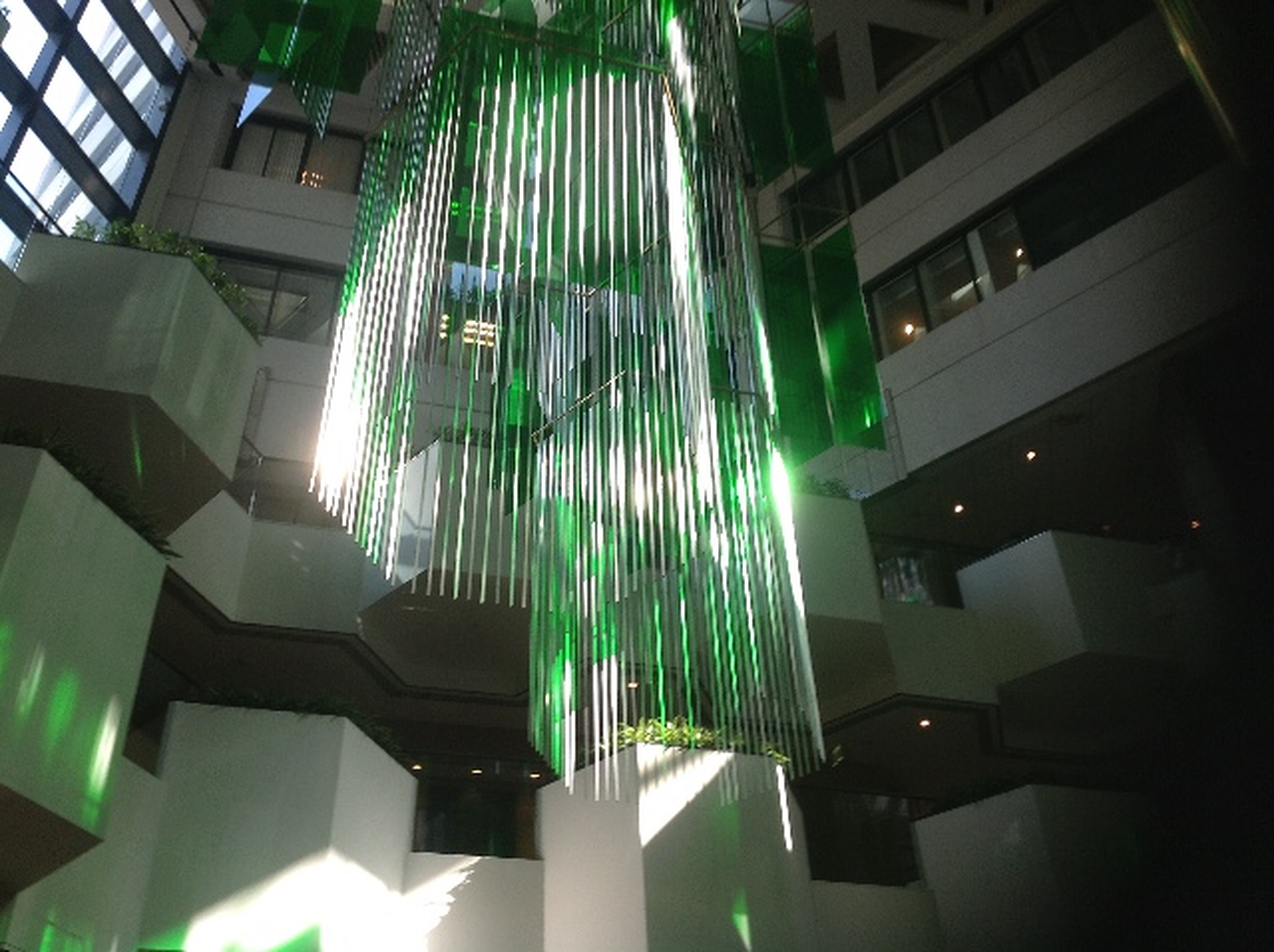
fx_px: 1286
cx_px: 637
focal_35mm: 35
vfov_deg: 40.6
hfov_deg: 52.7
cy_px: 476
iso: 80
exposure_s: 1/120
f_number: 2.4
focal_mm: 4.28
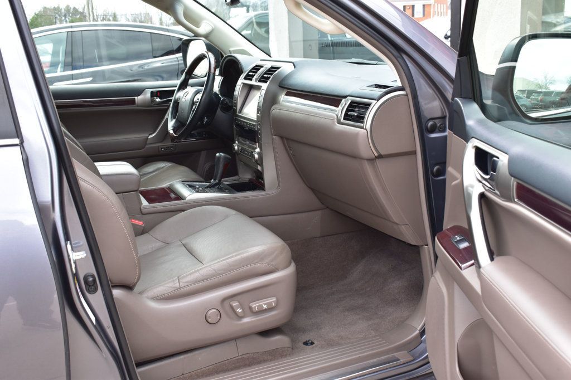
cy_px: 190
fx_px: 642
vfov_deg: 33.0
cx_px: 286
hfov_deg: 47.9
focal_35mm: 40
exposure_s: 1/100
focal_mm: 27
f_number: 9
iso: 400
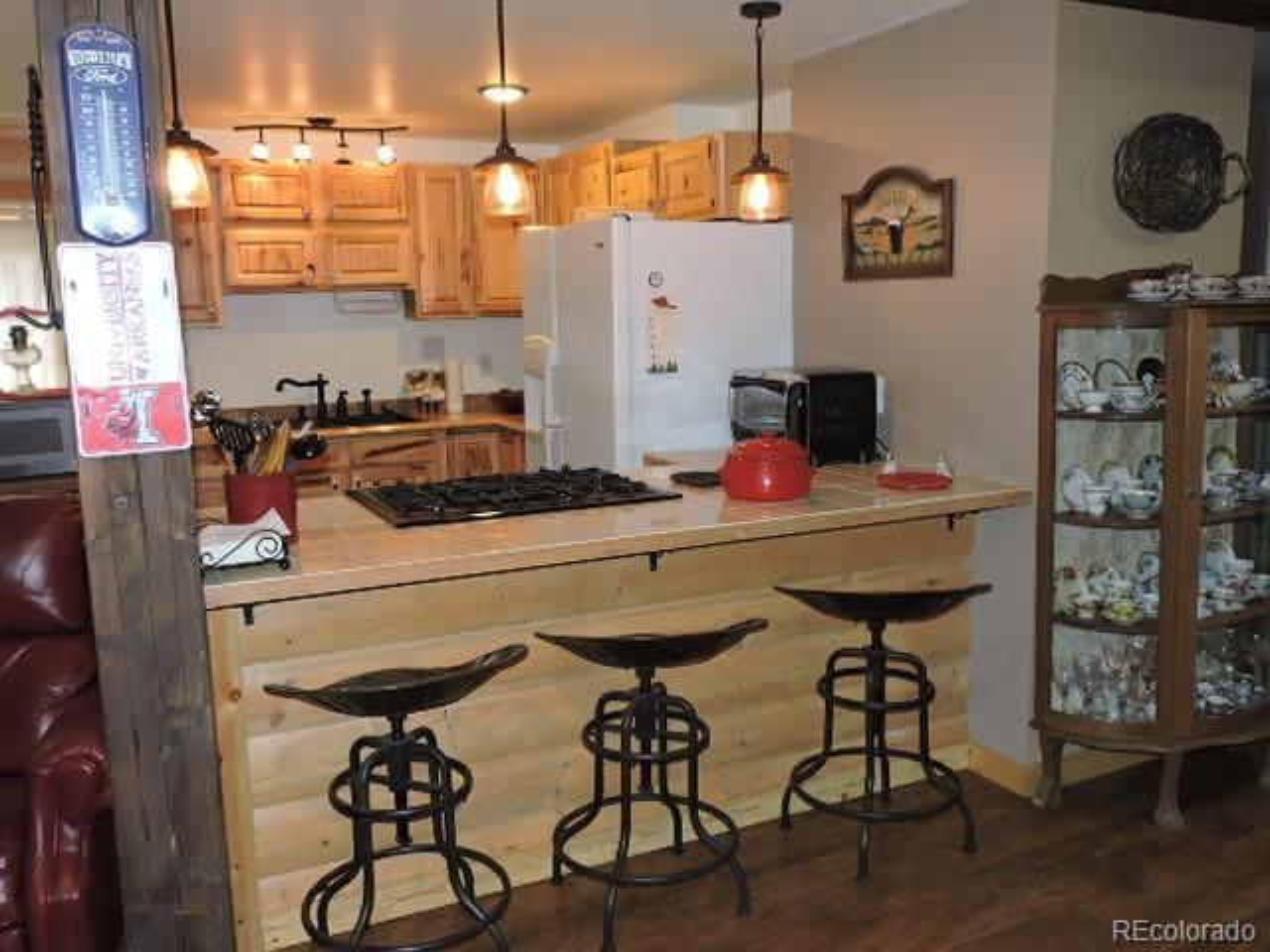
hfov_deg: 60.0
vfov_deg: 46.8
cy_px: 476
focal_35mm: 30
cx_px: 635
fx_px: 1101
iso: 200
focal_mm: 5.4
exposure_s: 1/30
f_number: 3.1
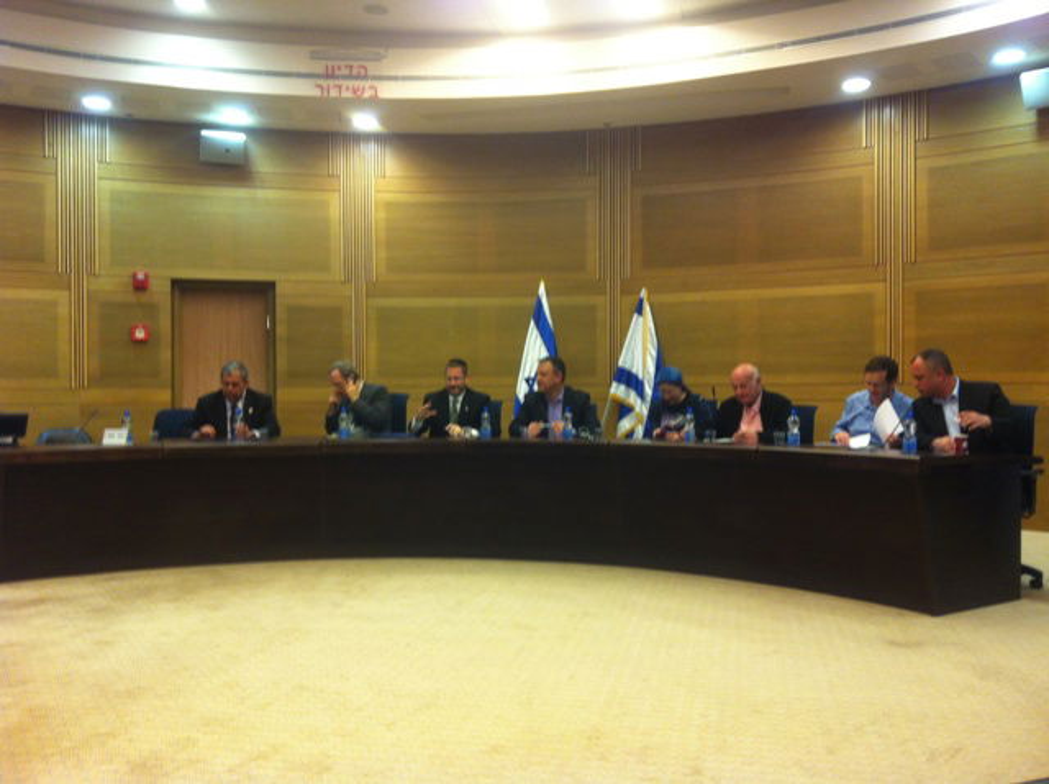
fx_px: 1059
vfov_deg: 40.6
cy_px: 392
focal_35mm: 35
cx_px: 524
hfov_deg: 52.7
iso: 100
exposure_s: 1/15
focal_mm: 3.85
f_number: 2.8
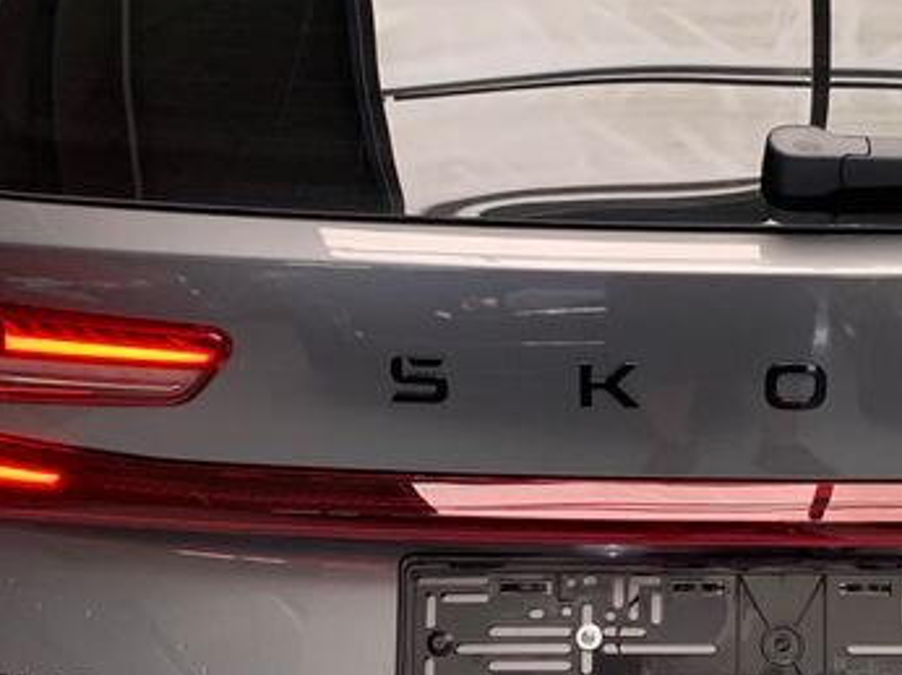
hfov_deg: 25.0
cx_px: 709
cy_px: 516
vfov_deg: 19.0
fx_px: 2005
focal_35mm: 77
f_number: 1.8
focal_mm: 4.25
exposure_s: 1/62
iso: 100
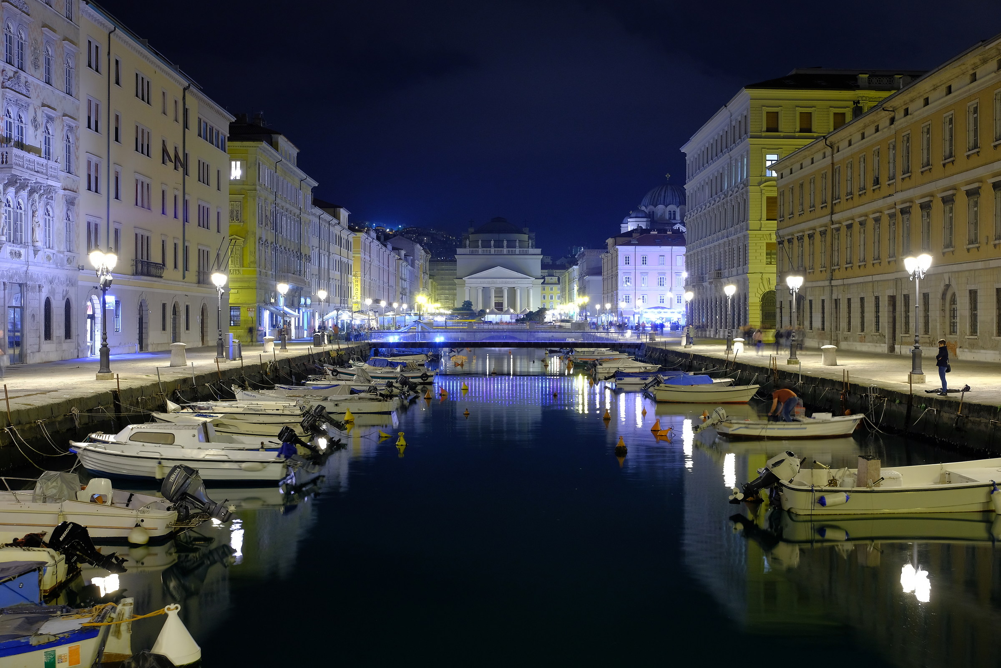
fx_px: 1140
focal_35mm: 41
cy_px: 334
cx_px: 500
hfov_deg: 47.4
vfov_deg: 32.6
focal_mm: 27
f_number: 5.6
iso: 200
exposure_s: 2.1
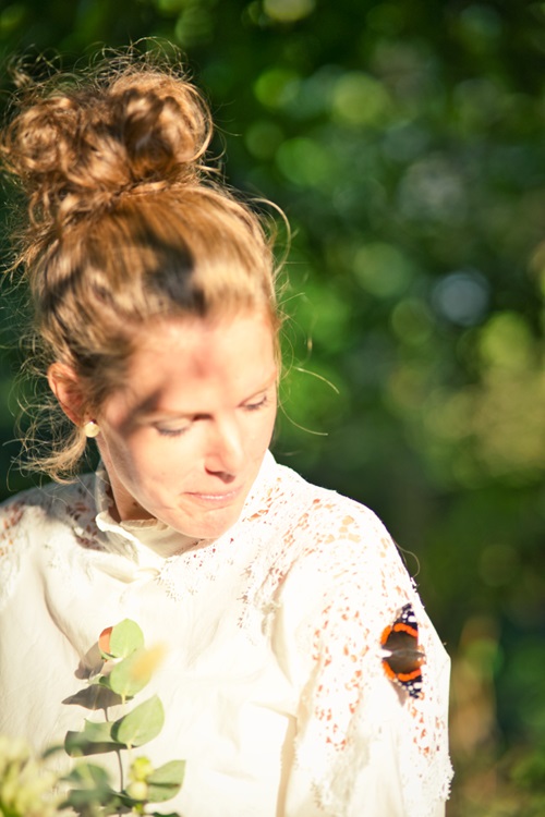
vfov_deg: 23.9
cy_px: 408
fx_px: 1930
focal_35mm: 85
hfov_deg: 16.1
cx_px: 272
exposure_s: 1/2000
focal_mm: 85
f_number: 1.8
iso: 100
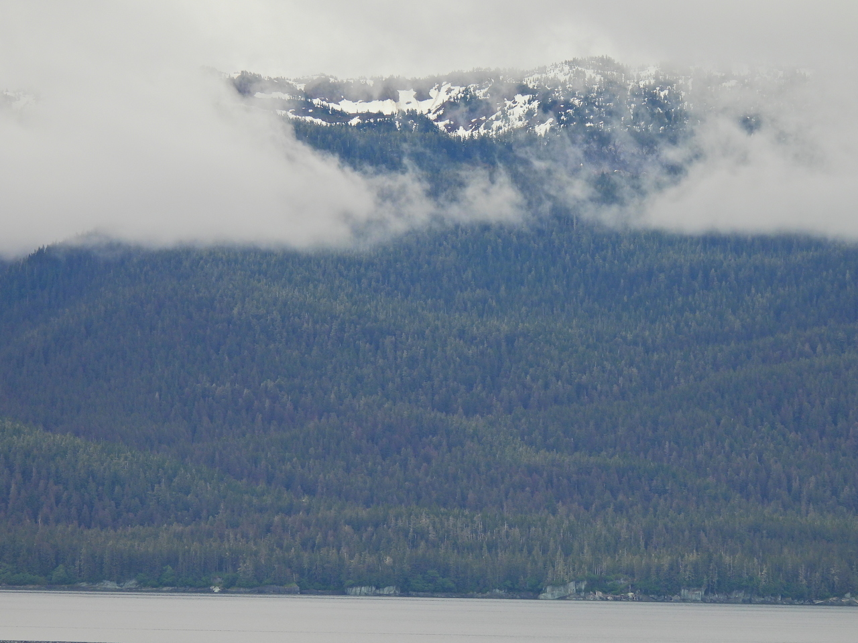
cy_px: 322
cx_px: 429
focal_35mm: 200
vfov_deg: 7.4
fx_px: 4957
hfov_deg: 9.9
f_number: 4.5
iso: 100
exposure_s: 1/500
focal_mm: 35.7
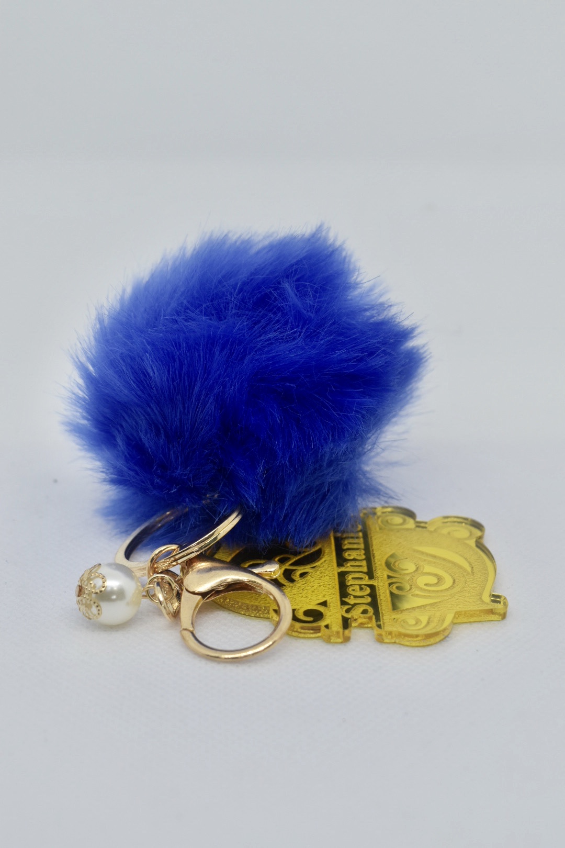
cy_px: 424
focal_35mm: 68
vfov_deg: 29.9
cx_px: 282
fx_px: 1589
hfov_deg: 20.2
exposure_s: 1/160
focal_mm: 45
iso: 400
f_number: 8
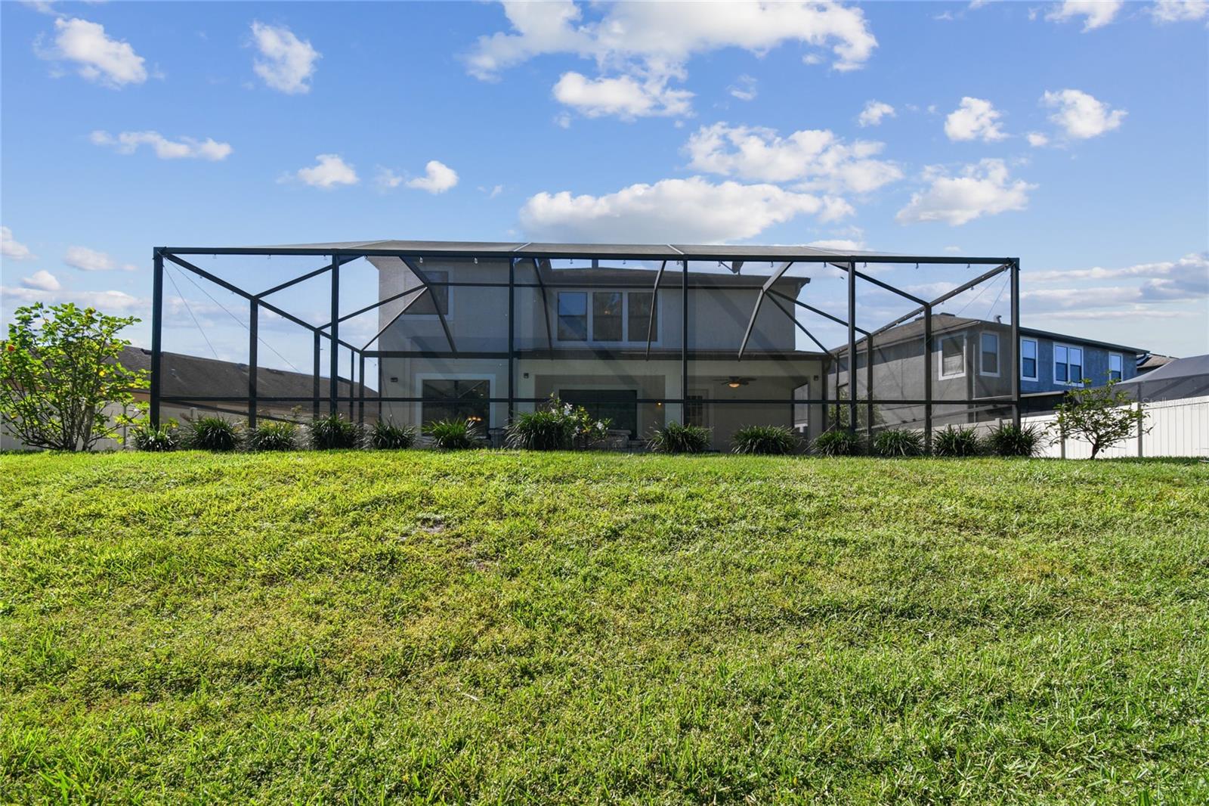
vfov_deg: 77.3
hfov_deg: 100.4
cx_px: 604
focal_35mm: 15
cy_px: 403
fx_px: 504
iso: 100
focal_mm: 10
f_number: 7.1
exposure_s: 1/125
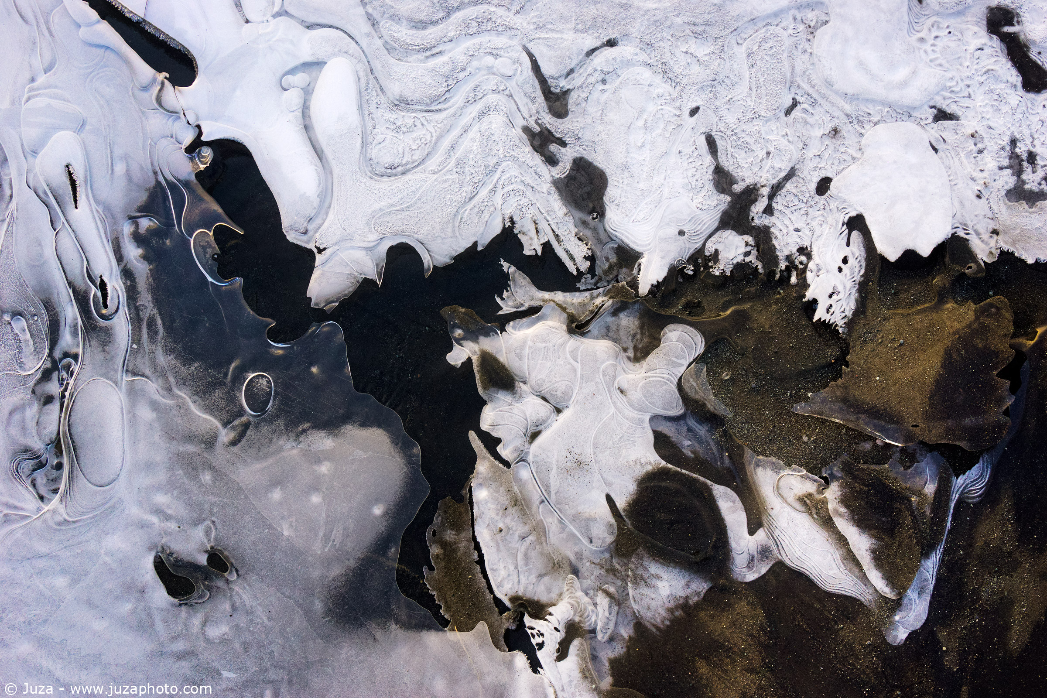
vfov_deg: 29.9
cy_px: 349
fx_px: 1309
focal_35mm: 45
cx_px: 524
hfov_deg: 43.6
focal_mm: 30
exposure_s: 1/30
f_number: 10
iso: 400
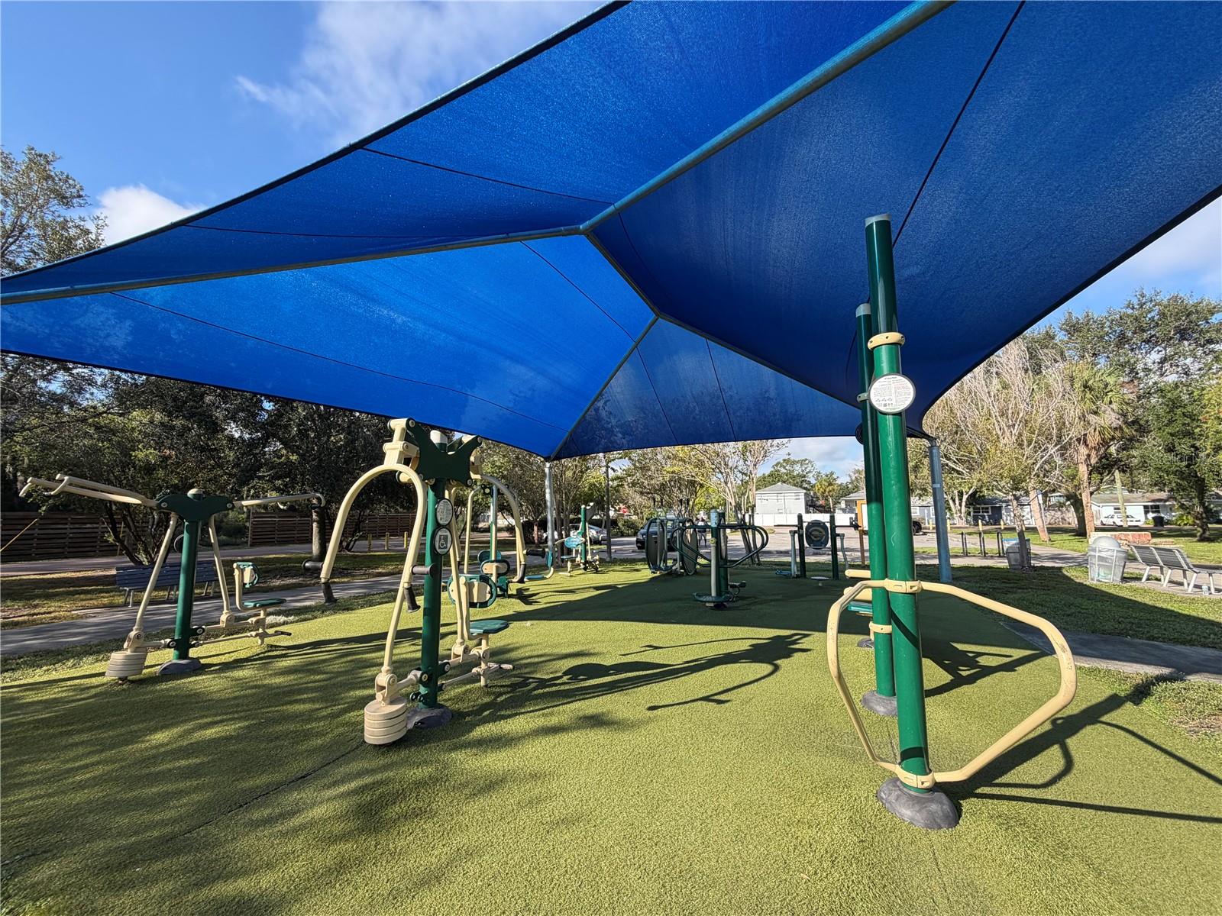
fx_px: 494
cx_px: 611
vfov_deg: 85.7
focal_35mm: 14
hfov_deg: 102.1
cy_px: 458
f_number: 2.2
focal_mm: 2.22
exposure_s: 1/559
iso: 40
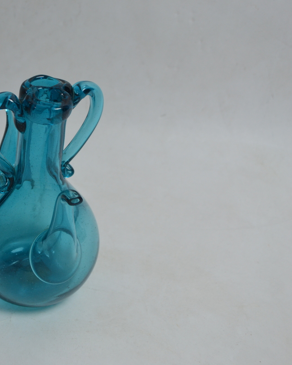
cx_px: 25
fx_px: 667
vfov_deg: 30.6
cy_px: 182
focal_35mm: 62
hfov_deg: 24.0
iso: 400
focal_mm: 29
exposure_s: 1/30
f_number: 4.5
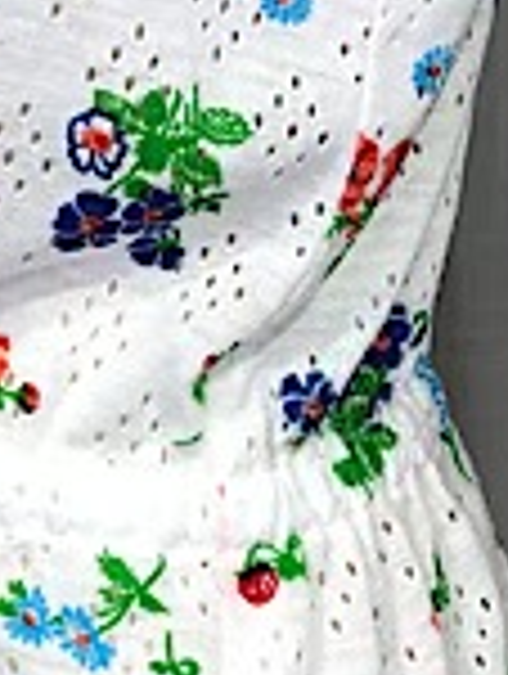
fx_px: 2907
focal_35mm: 149
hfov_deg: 10.0
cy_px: 122
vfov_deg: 13.2
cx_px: 198
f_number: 1.8
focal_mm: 3.99
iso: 20
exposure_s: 1/242
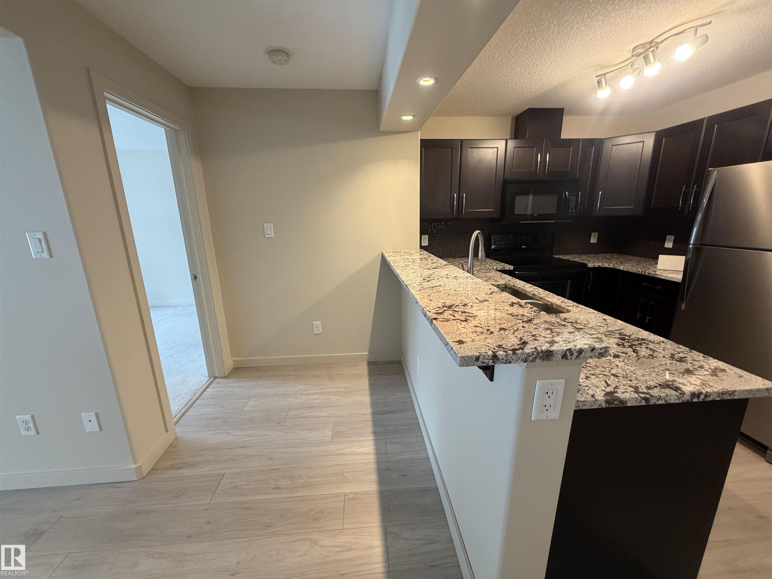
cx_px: 386
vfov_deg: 85.7
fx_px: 312
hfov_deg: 102.1
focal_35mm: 14
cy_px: 290
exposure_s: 1/60
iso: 250
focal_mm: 2.22
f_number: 2.2
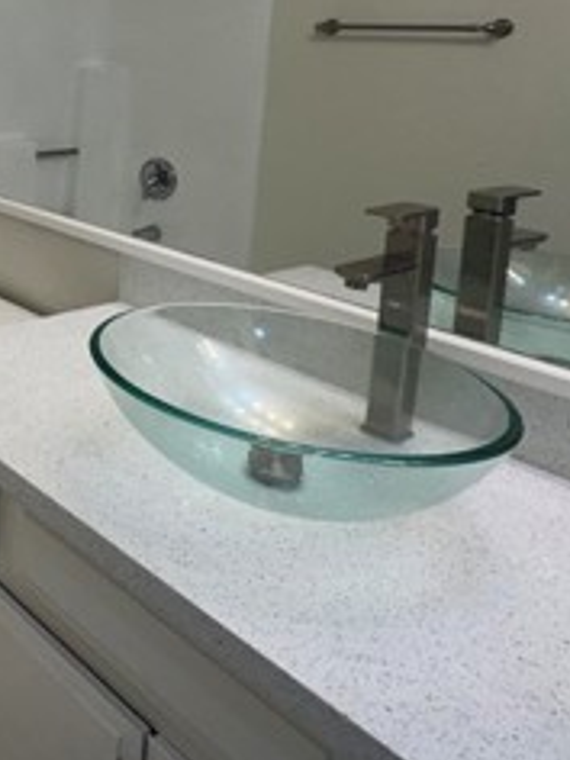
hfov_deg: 29.4
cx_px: -193
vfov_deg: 45.7
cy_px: 119
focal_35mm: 38
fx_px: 834
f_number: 2.2
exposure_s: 1/120
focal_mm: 2.22
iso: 50
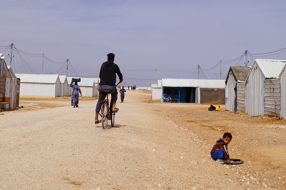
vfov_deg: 26.2
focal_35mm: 51
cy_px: 54
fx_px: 405
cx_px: 146
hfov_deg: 38.9
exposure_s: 1/400
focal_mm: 20
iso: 100
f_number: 13
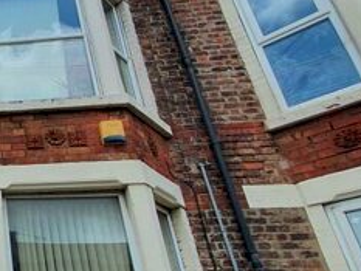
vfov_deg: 36.2
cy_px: 196
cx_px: -129
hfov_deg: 32.7
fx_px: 407
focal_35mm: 39
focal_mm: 1.8
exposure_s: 1/1006
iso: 50
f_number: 2.2
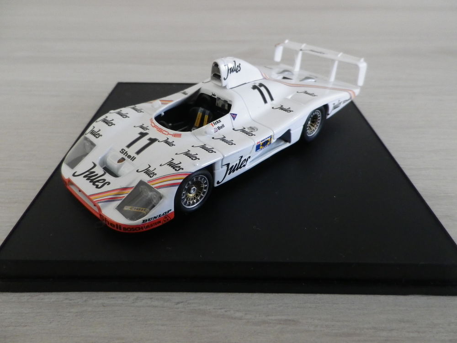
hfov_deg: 69.4
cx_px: 228
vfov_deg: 54.9
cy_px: 172
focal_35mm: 25
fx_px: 330
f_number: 3.5
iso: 400
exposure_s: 1/50
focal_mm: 4.5
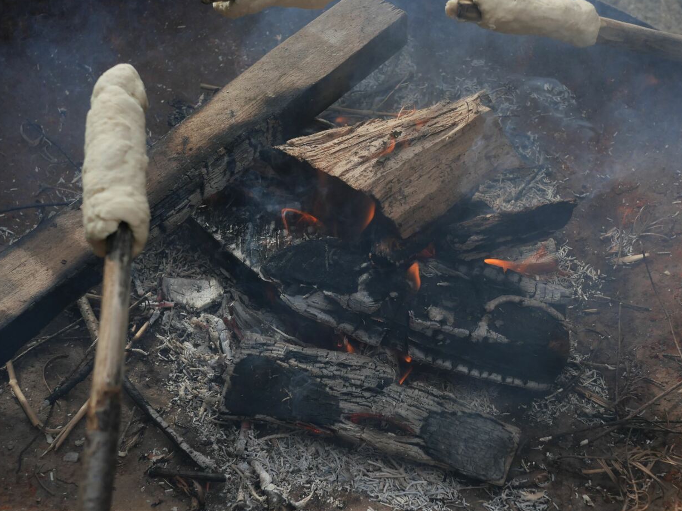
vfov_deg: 29.7
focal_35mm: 49
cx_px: 394
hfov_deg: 38.8
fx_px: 965
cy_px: 244
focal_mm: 20
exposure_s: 1/1000
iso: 400
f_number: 3.5
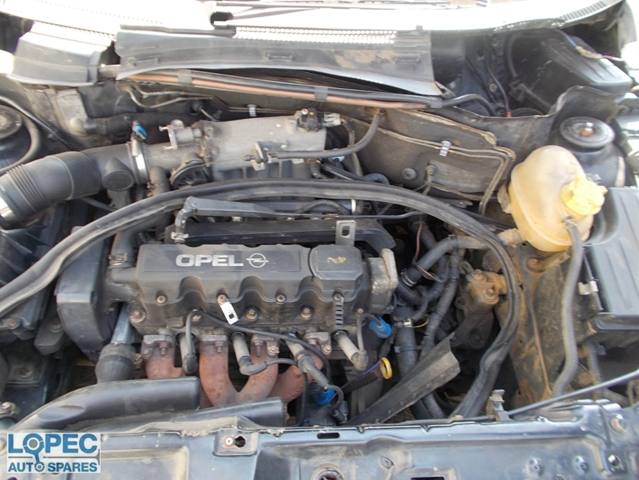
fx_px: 480
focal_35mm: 26
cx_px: 320
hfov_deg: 67.3
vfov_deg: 53.1
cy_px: 240
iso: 80
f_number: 3.2
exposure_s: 1/30
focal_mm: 4.6
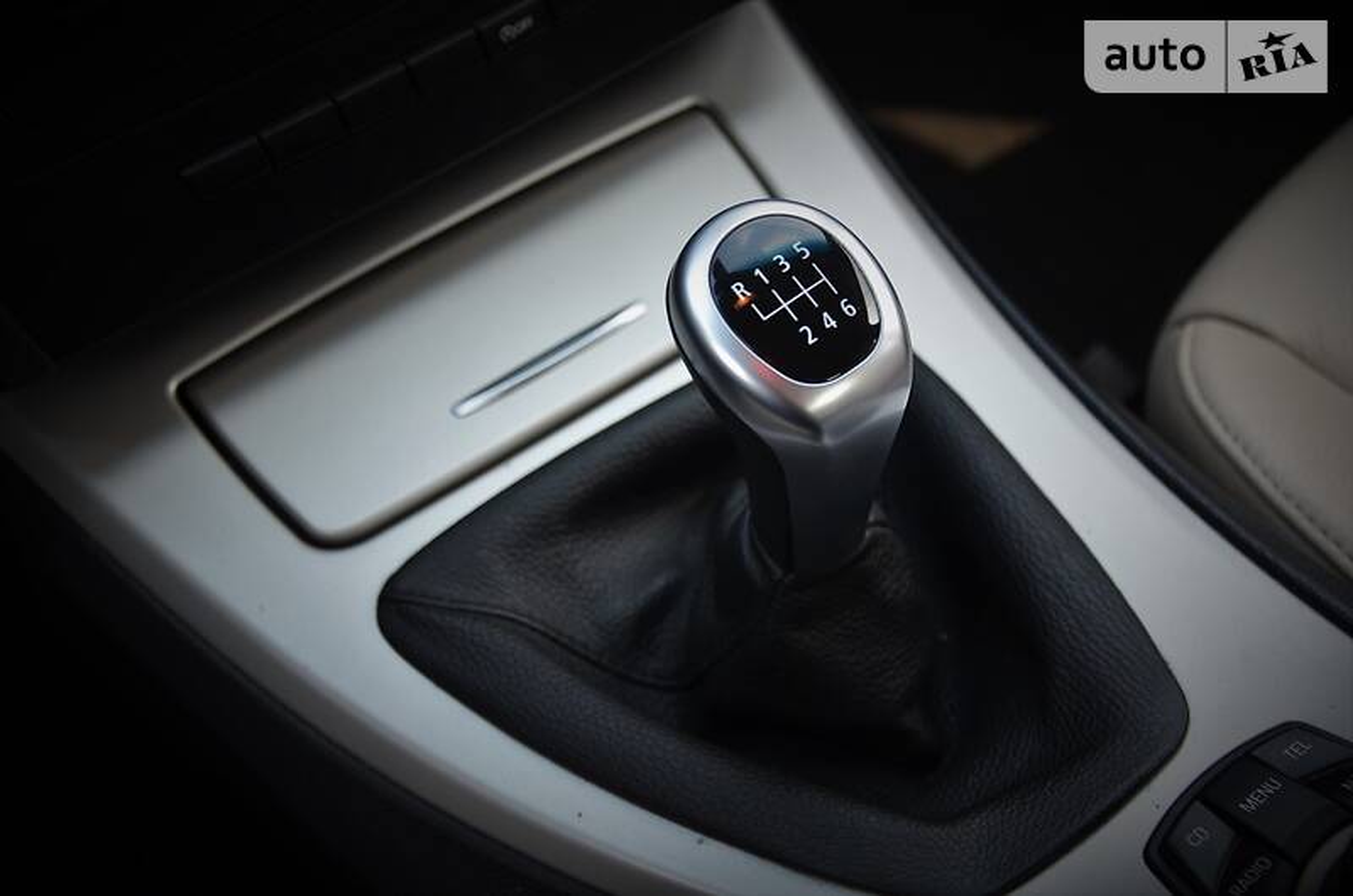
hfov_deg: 41.2
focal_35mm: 48
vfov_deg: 28.0
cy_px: 448
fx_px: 1800
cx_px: 676
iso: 200
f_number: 4.2
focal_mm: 32
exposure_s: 1/125
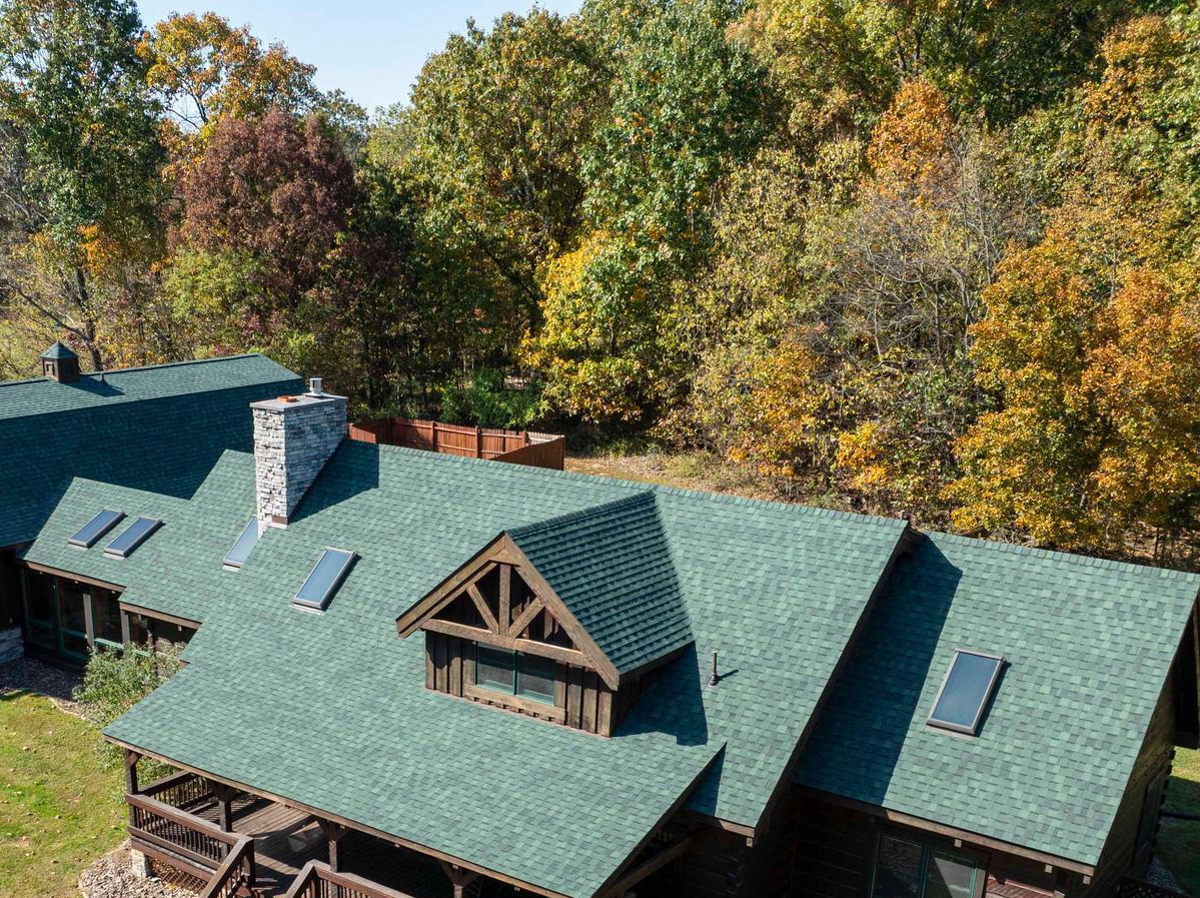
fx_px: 1420
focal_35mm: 41
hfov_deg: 45.3
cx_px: 435
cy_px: 766
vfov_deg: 33.6
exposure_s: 1/1250
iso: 140
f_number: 2.8
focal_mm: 12.29
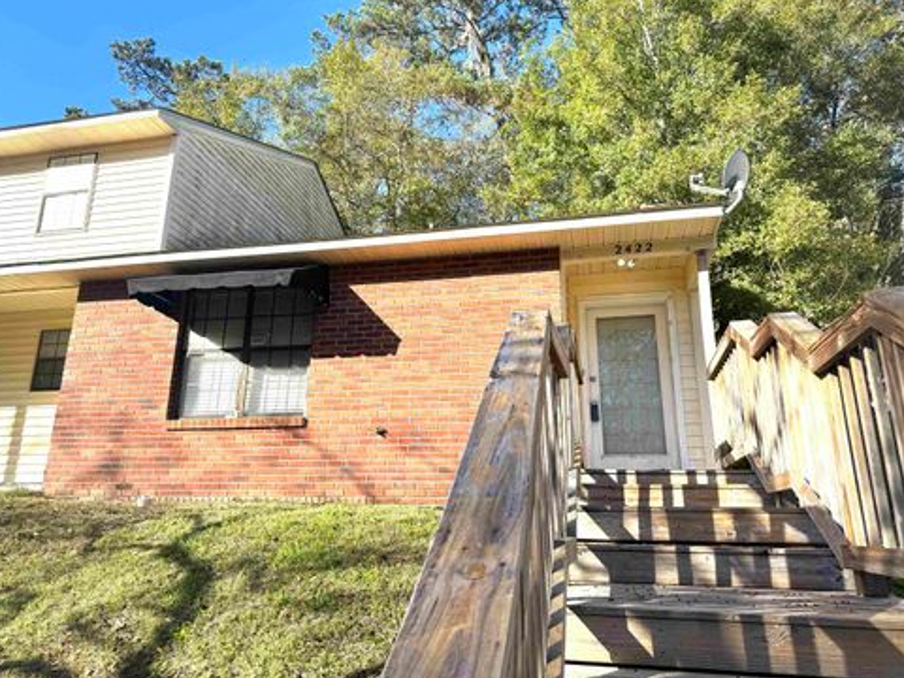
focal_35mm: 25
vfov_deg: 54.9
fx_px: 653
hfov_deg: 69.4
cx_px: 443
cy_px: 336
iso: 80
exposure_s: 1/2252
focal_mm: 6.76
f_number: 1.78
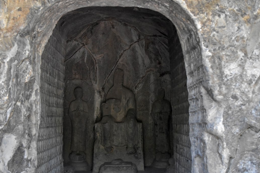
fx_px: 285
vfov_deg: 33.8
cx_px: 124
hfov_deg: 49.0
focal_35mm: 40
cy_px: 89
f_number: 4
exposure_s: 1/500
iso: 2500
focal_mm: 25
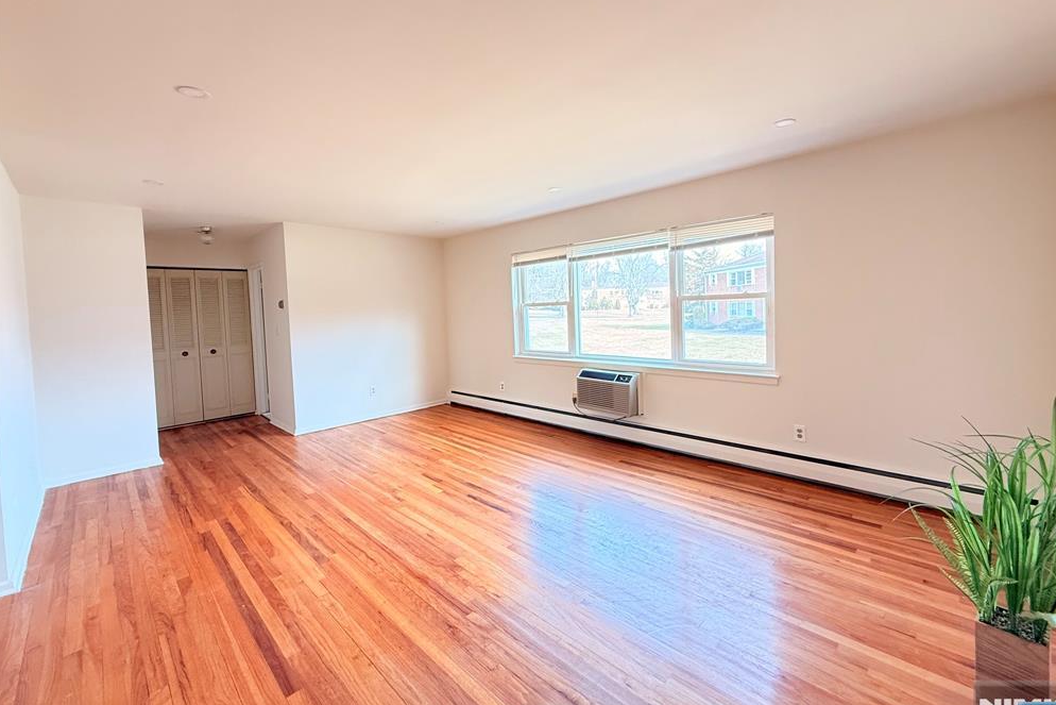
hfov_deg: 100.4
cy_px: 323
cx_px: 538
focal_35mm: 15
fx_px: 440
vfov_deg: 77.2
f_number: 2.2
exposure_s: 1/75
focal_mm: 2.22
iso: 320
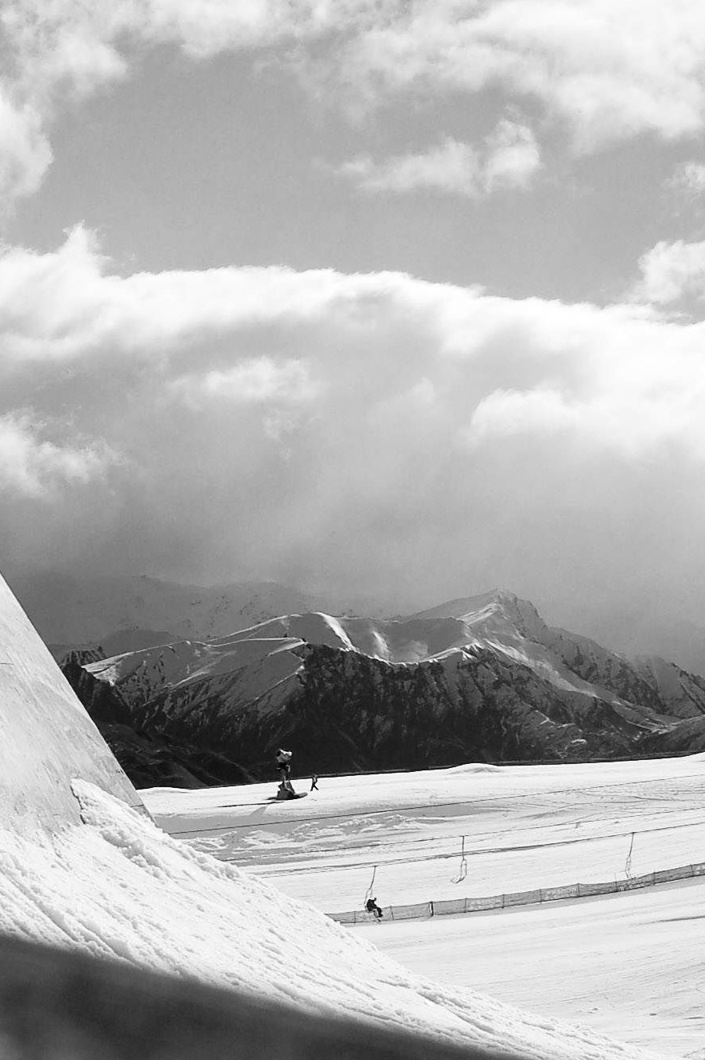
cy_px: 558
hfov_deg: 12.4
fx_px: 3207
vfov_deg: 18.8
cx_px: 55
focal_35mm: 109
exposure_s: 1/2000
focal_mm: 32
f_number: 7.1
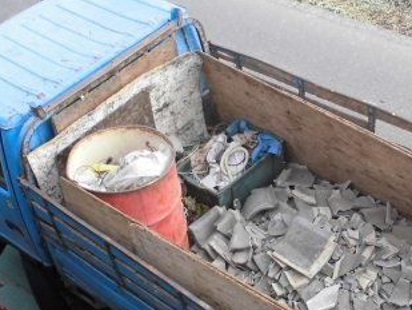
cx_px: 287
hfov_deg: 31.8
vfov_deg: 24.2
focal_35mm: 60
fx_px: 714
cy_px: 232
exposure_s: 1/100
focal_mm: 5.3
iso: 100
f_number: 3.7
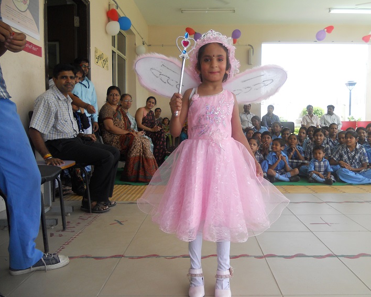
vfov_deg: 50.0
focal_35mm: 29
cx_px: 200
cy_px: 148
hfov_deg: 60.3
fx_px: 319
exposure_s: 1/160
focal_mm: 4.9
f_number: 3.2
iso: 80
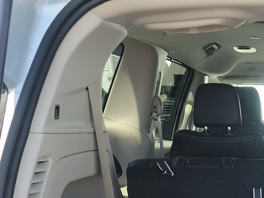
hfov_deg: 25.6
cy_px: 242
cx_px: 325
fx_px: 511
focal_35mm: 67
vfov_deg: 20.4
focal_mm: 6.7
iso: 50
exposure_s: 1/156
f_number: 1.8
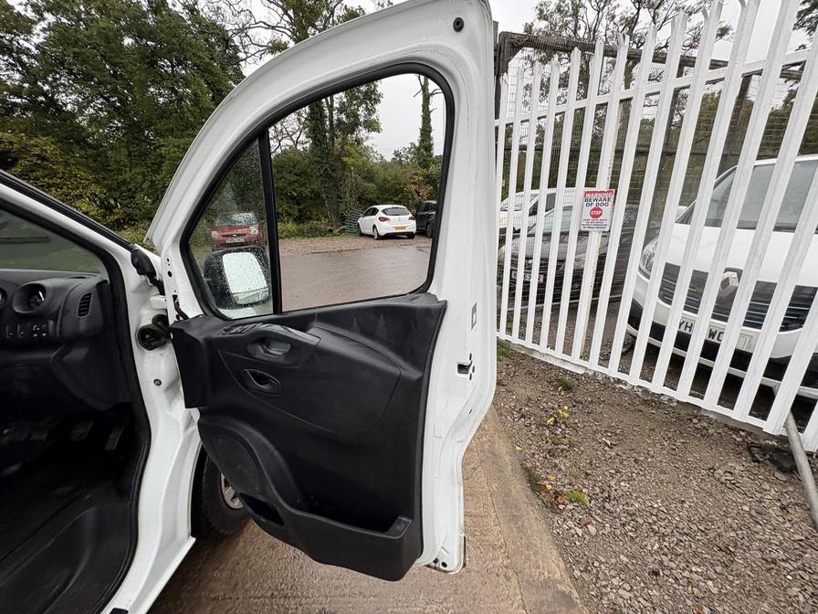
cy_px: 307
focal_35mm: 14
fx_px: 331
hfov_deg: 102.1
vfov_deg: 85.7
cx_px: 409
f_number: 2.2
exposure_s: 1/99
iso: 40
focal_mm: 2.22
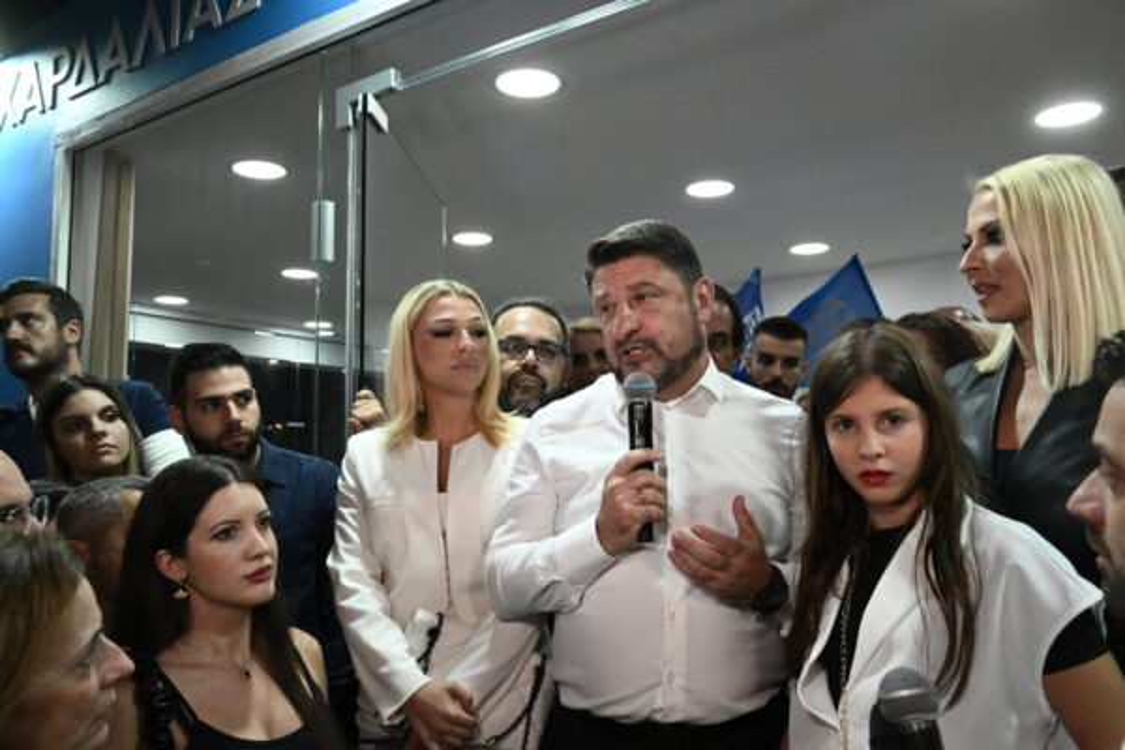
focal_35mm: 28
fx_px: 875
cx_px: 562
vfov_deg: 46.4
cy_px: 375
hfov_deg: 65.5
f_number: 7.1
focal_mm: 28
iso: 6400
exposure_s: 1/1000
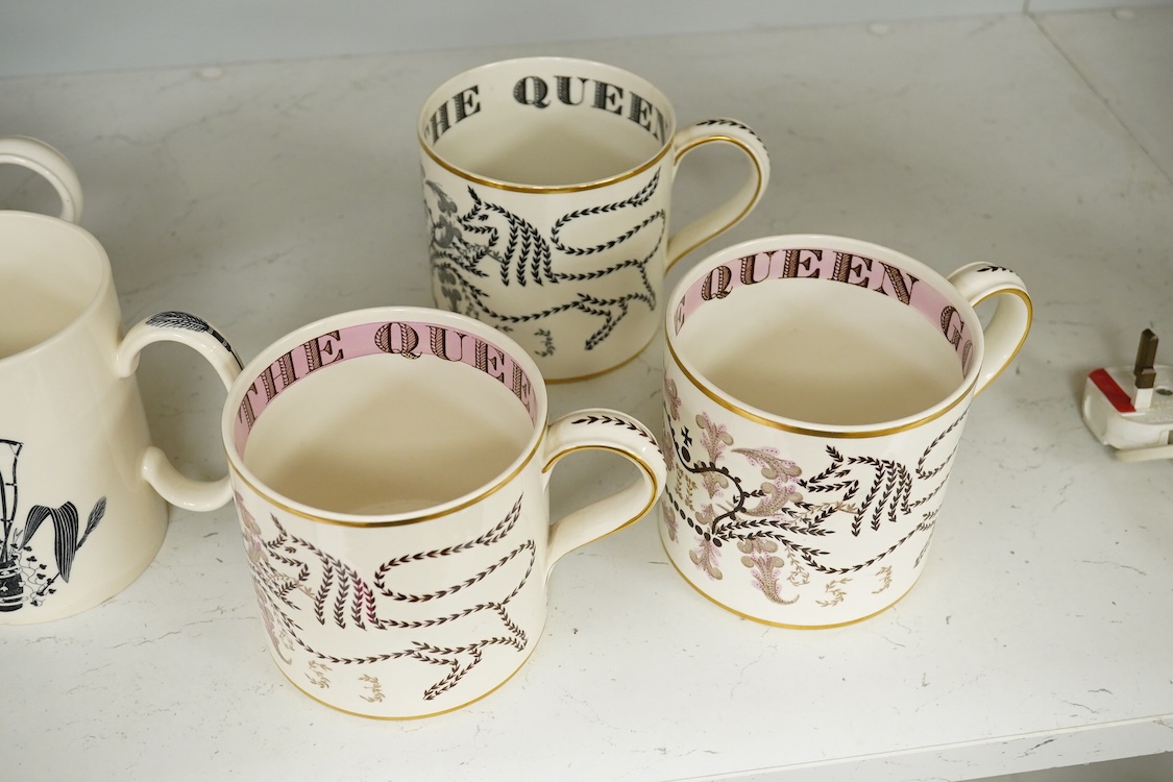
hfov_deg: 43.6
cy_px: 391
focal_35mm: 45
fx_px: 1466
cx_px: 586
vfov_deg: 29.9
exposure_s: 1/160
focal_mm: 30
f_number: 8
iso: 2500
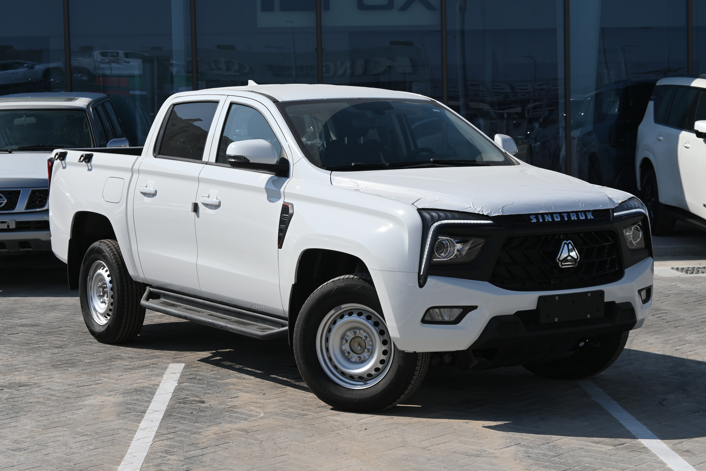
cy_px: 236
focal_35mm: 75
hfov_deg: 27.0
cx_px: 353
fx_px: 1471
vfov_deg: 18.2
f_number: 8
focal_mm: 50
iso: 100
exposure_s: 1/500
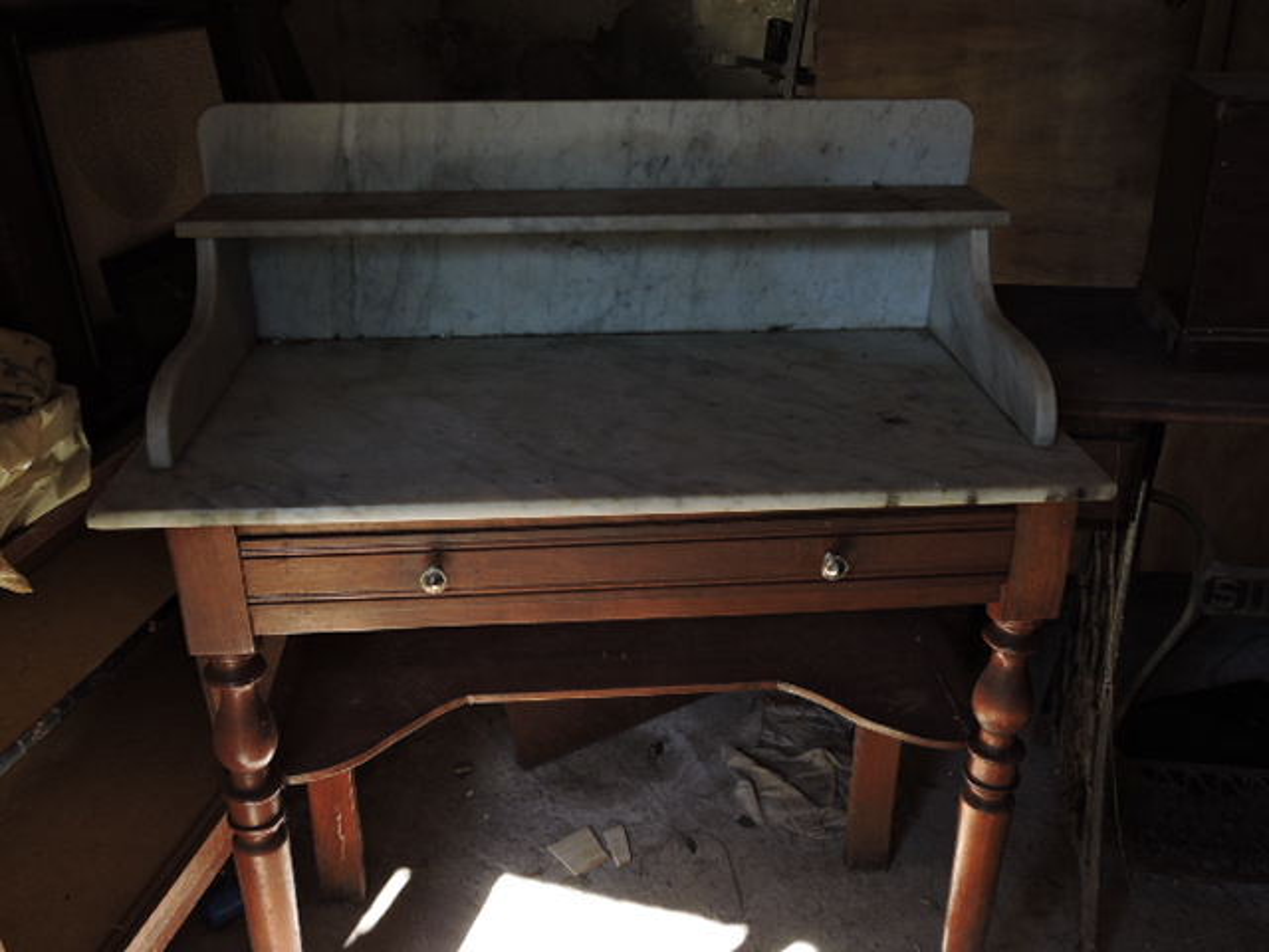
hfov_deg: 55.4
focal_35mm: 33
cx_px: 634
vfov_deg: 42.9
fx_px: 1210
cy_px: 476
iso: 100
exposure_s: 1/60
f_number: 3.6
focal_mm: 5.9
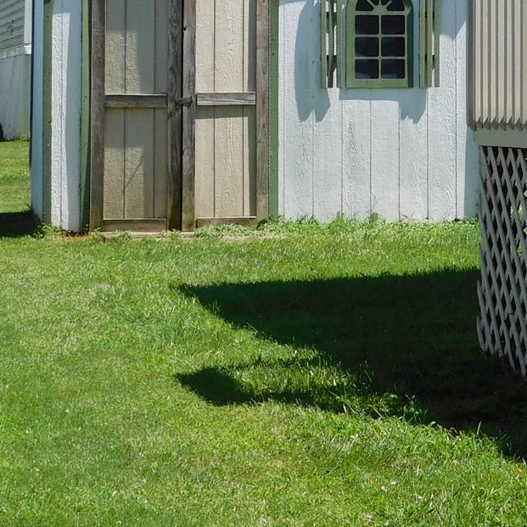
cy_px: -34
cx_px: 602
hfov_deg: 10.0
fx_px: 2963
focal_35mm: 172
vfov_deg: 10.1
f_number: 4
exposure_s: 1/800
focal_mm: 10.4
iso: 125
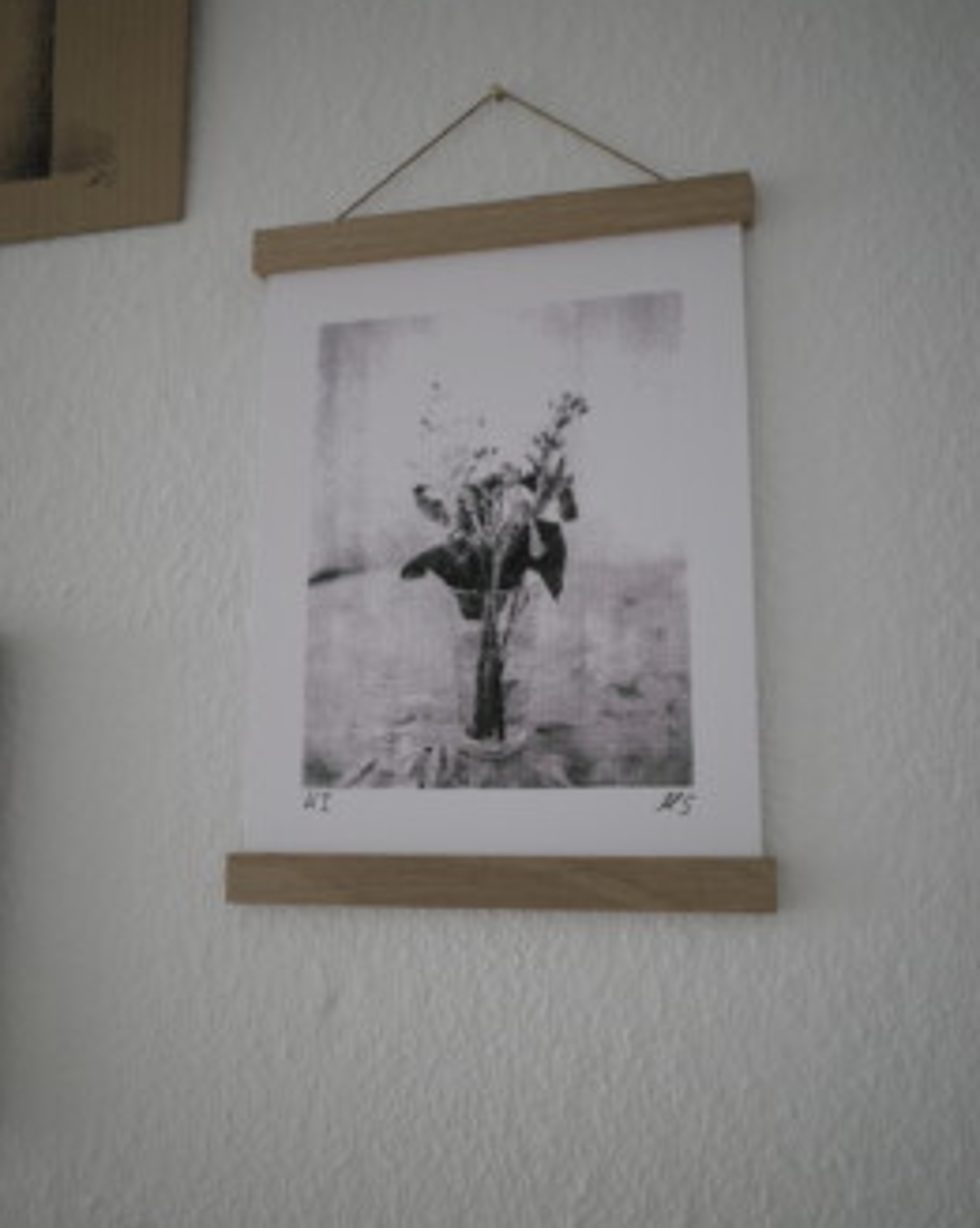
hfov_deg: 45.7
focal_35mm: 32
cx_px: 494
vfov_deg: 55.7
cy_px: 635
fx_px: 1162
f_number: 4
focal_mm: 18.3
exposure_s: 1/250
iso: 1600
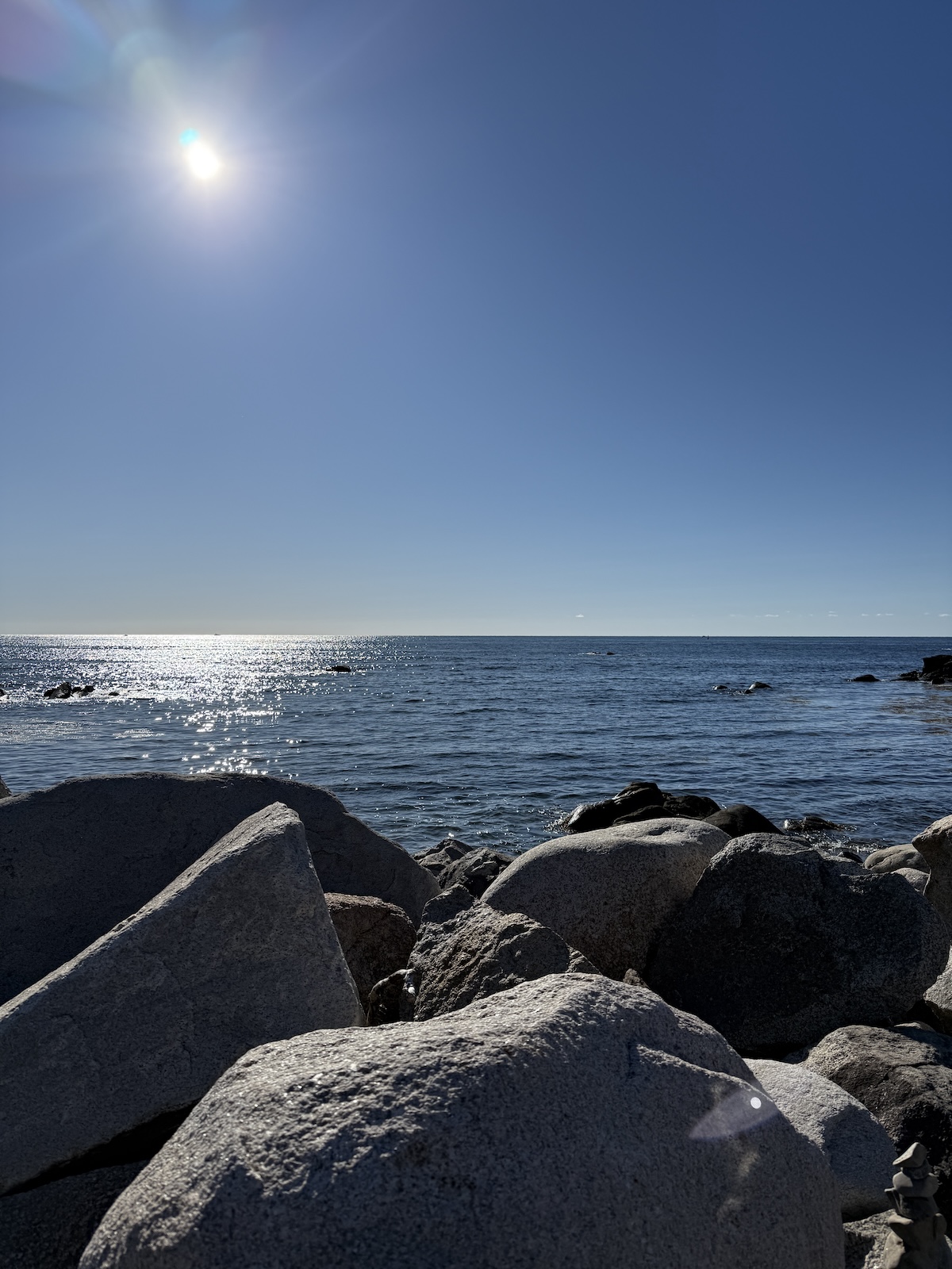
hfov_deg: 56.8
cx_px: 476
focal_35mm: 24
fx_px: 880
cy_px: 634
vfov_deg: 71.6
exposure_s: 1/14286
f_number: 1.78
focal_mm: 6.76
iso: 80
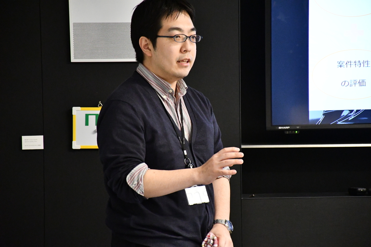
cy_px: 124
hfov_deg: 9.8
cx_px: 186
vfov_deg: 6.5
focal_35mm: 210
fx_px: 2164
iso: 9000
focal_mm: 140
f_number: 5.6
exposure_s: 1/250
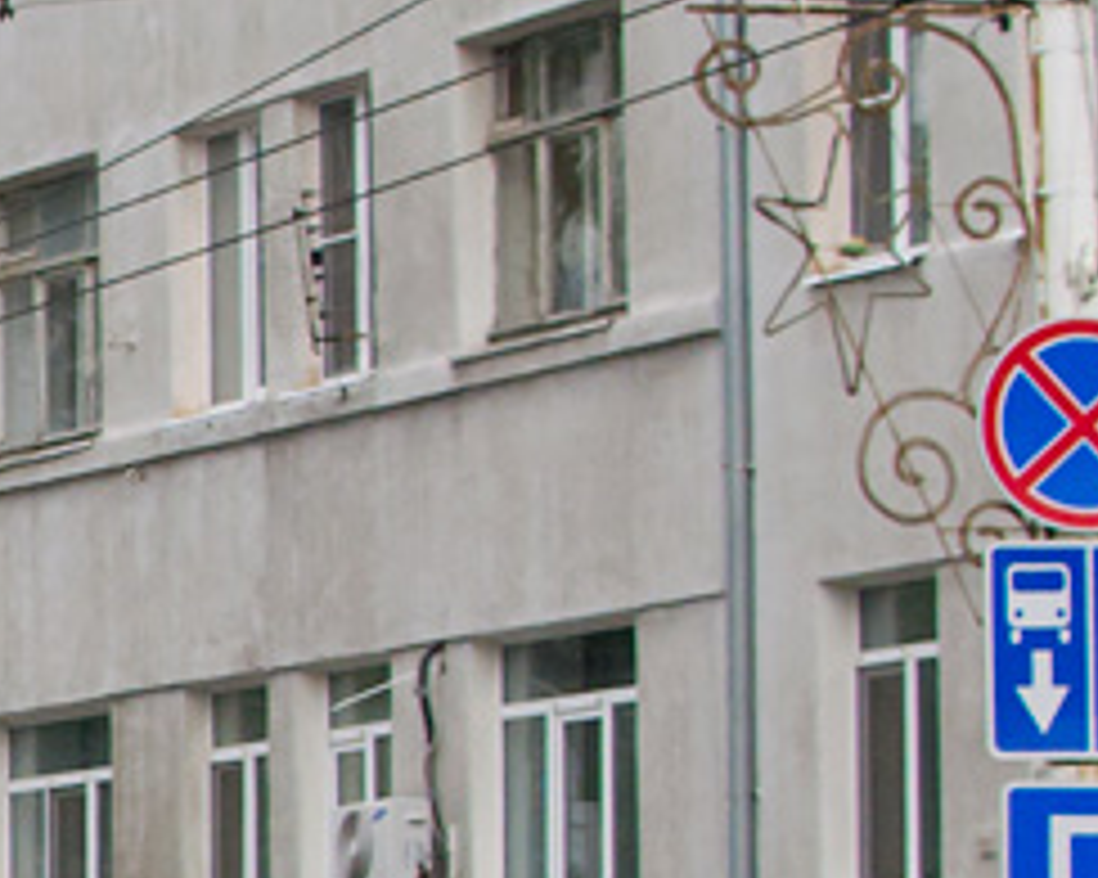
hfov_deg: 7.6
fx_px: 7871
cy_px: 1112
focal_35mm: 242
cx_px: -1224
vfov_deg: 6.3
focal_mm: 35
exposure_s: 1/1000
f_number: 5
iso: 800
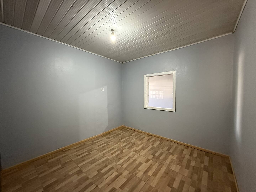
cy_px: 96
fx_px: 104
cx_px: 128
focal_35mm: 14
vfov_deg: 85.7
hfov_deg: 102.1
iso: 800
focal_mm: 2.22
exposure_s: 1/60
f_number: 2.2
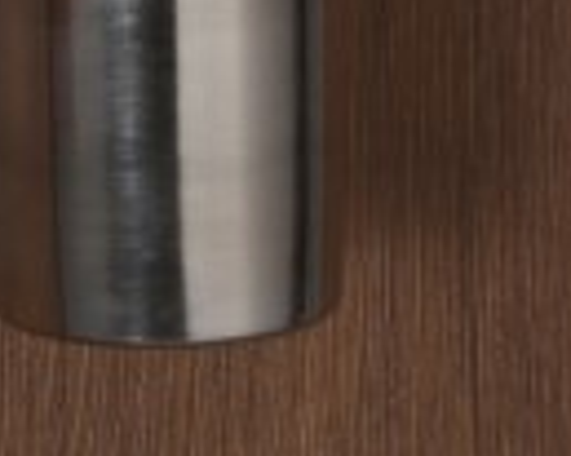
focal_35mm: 1115
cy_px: -341
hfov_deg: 1.7
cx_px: 89
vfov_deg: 1.4
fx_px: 18829
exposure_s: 1/25
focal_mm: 170
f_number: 13
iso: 160
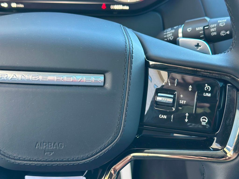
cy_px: 90
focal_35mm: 48
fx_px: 331
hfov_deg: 39.7
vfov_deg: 30.3
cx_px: 120
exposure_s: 1/60
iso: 320
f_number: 1.78
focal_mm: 6.86
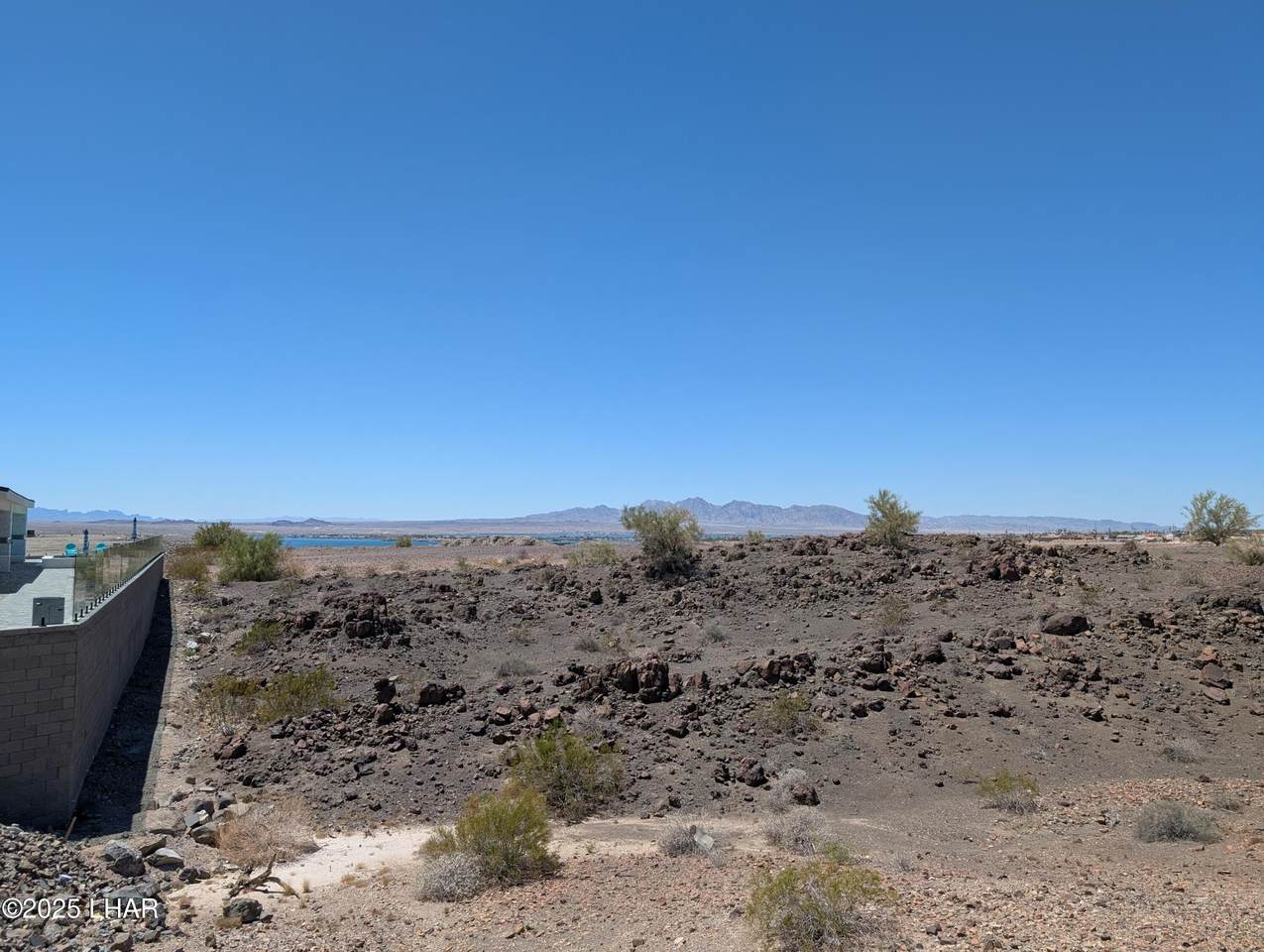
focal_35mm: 24
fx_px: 878
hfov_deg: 71.5
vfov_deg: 56.9
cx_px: 632
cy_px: 476
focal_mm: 6.9
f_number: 1.68
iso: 25
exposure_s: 1/1431
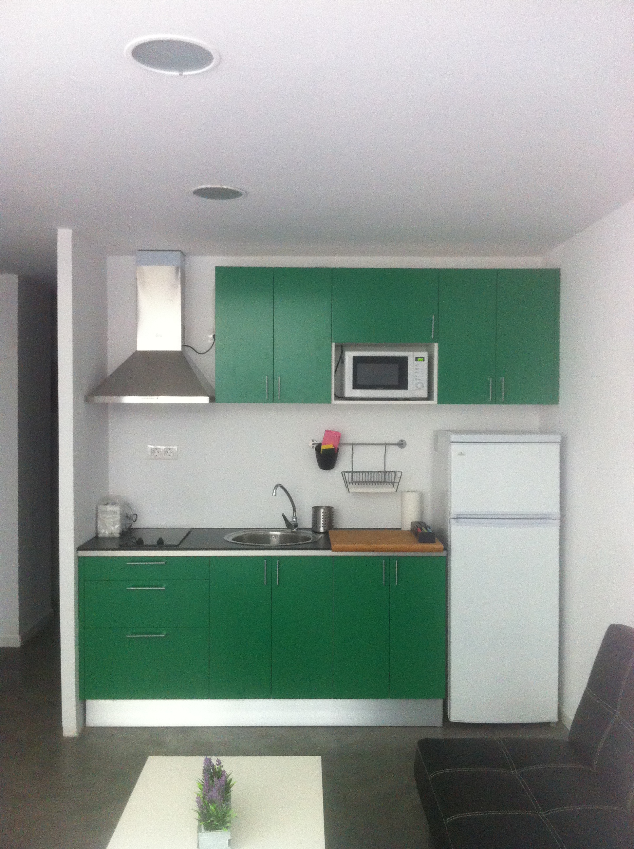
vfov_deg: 52.7
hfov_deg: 40.6
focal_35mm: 35
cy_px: 424
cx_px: 317
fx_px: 857
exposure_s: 1/15
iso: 200
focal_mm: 3.85
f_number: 2.8
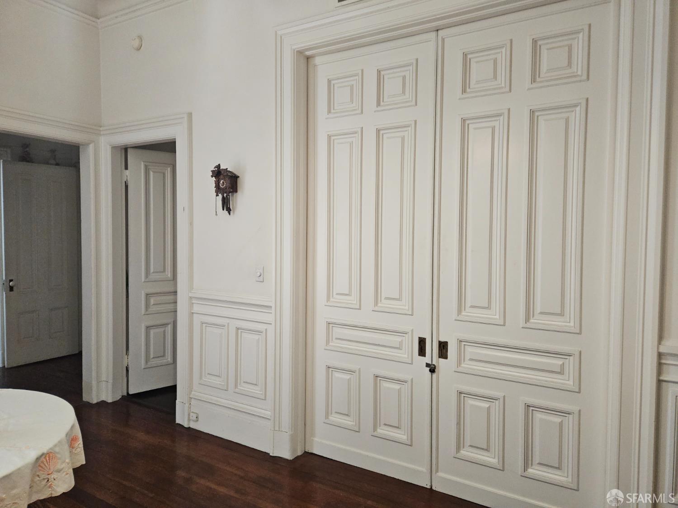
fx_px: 450
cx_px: 339
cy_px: 254
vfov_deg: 58.9
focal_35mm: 23
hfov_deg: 73.9
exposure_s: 1/120
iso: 250
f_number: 1.8
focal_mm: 5.4
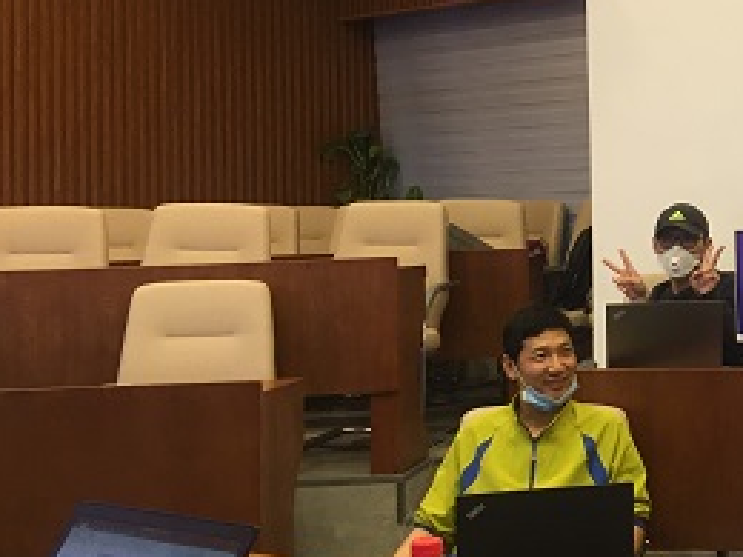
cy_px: 157
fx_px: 1438
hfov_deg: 26.4
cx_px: 840
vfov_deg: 21.8
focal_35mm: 67
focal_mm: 4.15
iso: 50
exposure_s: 1/33
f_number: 2.2
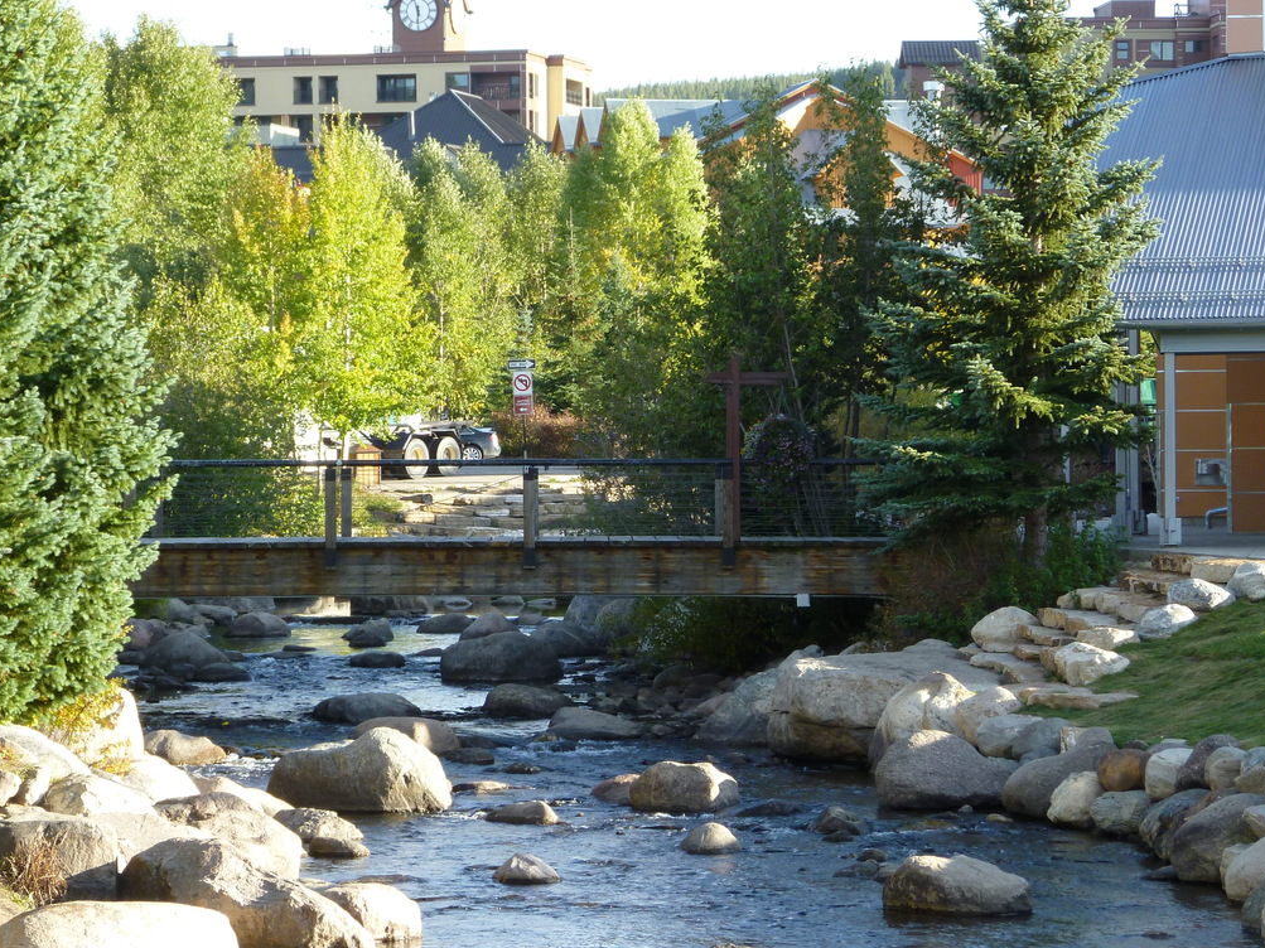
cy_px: 464
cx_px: 554
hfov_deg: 14.7
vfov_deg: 11.1
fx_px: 4896
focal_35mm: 134
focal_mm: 18.8
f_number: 5.2
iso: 100
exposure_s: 1/60
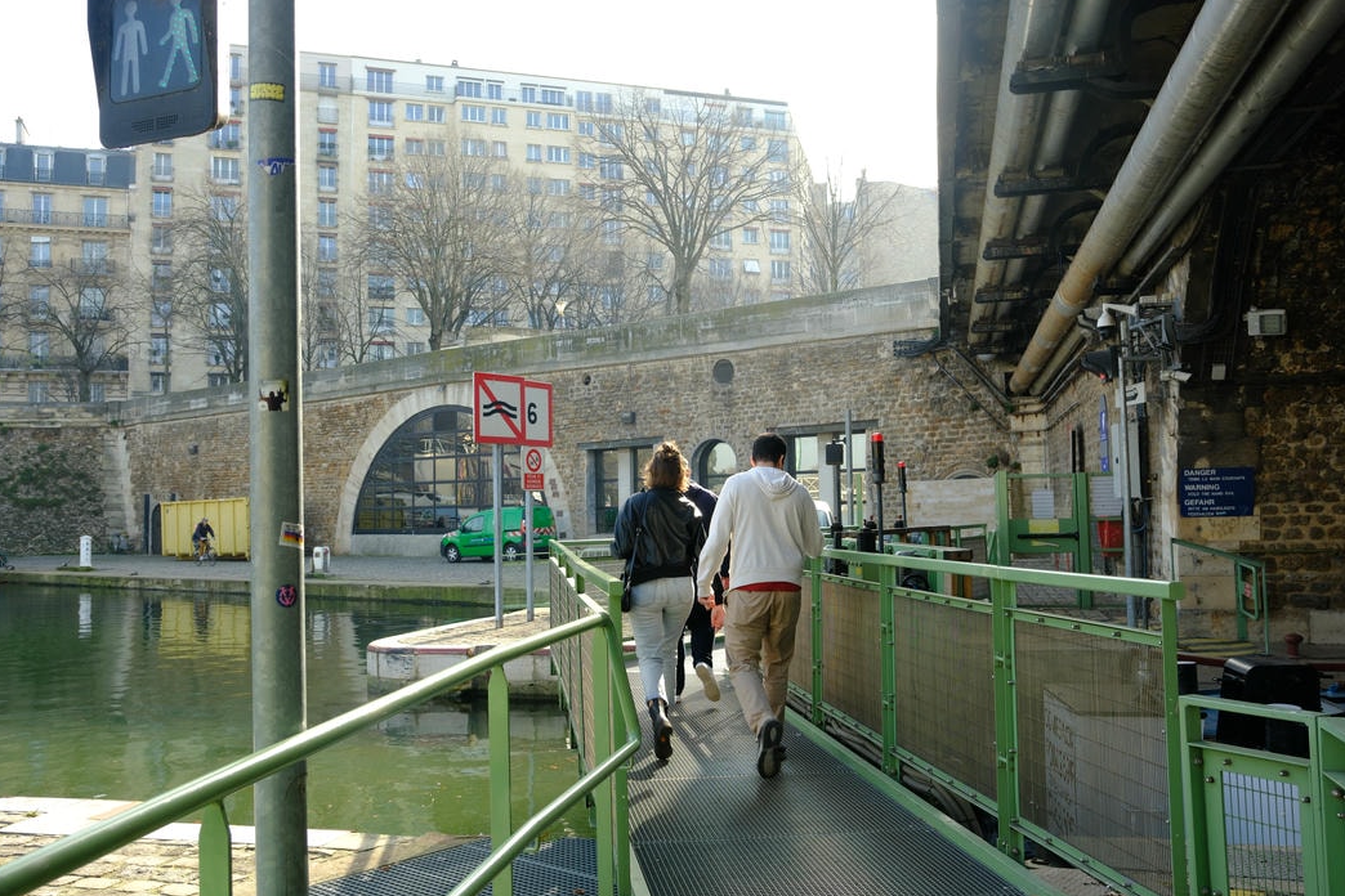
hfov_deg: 61.9
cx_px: 662
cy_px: 443
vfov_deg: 43.6
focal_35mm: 30
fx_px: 1121
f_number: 5
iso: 125
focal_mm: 19.2
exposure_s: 1/105
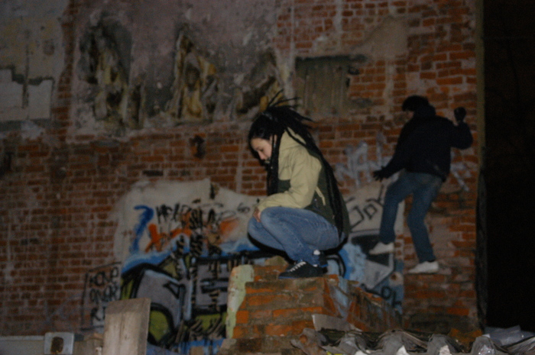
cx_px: 268
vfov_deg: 16.5
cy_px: 178
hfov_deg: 24.6
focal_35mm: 82
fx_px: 1225
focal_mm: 55
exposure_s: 1/25
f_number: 4.5
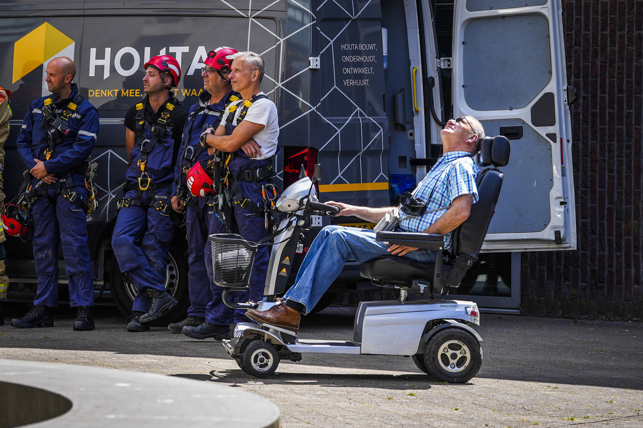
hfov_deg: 17.8
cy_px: 214
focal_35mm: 115
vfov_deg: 11.9
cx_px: 322
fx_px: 2054
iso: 100
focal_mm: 115
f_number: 5
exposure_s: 1/250
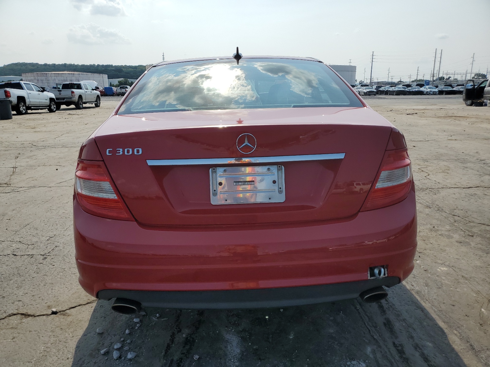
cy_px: 184
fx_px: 368
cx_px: 245
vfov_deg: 53.1
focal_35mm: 26
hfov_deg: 67.3
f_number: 1.5
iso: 50
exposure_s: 1/5000
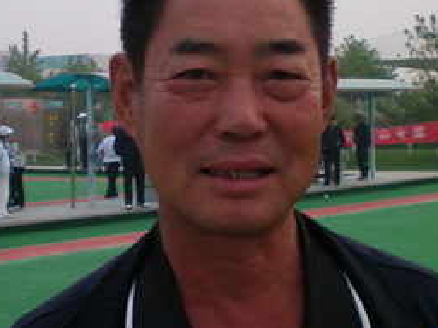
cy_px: 53
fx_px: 1126
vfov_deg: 16.4
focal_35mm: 89
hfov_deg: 22.0
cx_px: 221
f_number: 3.1
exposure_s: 1/200
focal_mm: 6.3
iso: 64
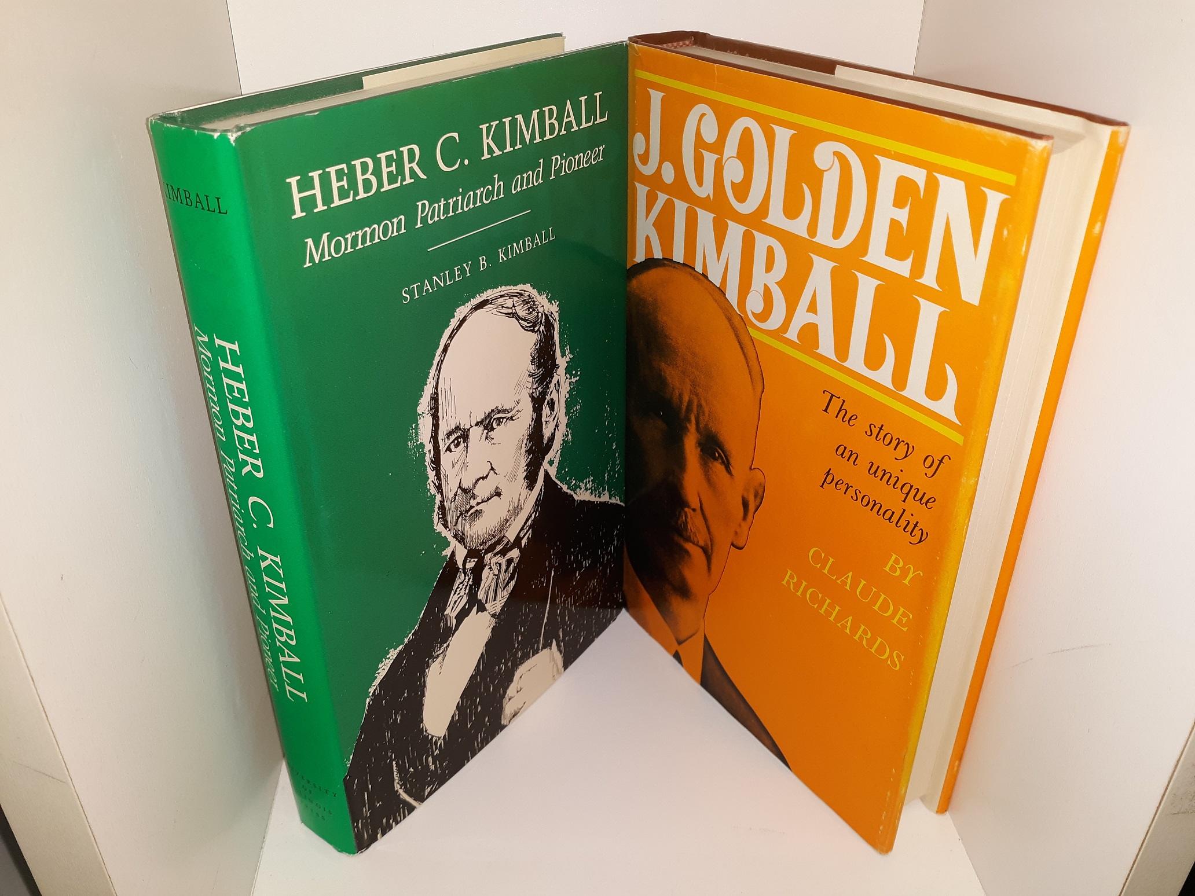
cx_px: 598
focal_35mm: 28
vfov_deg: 49.7
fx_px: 967
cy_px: 448
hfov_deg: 63.4
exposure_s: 1/120
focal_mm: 3.7
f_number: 1.7
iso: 50
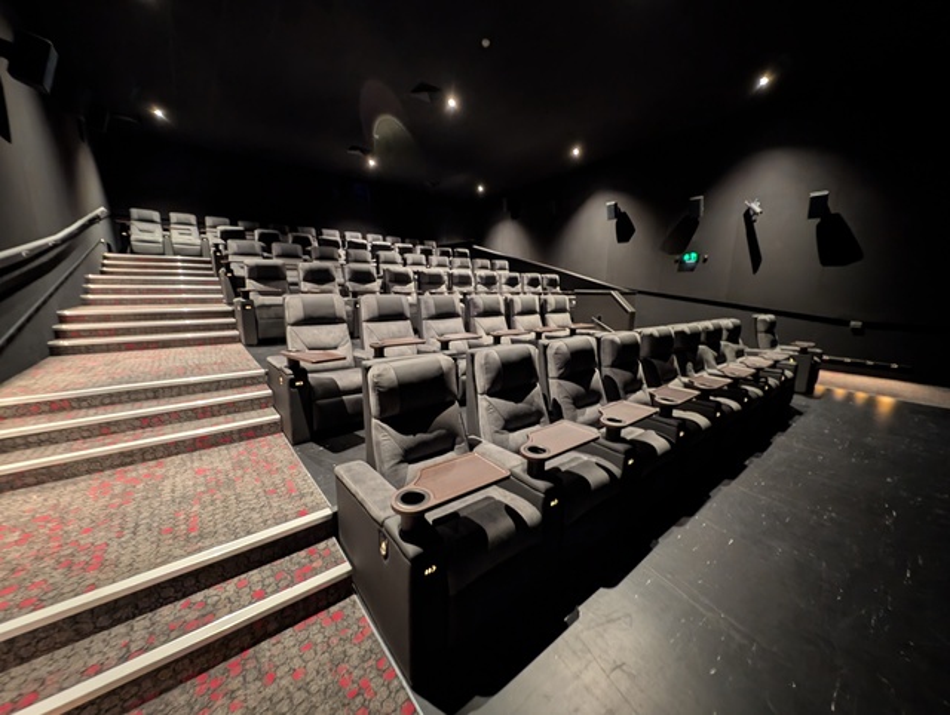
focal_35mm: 12
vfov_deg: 94.6
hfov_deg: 110.5
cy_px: 358
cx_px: 475
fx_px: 330
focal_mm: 2.23
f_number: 1.95
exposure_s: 1/2.83
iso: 765
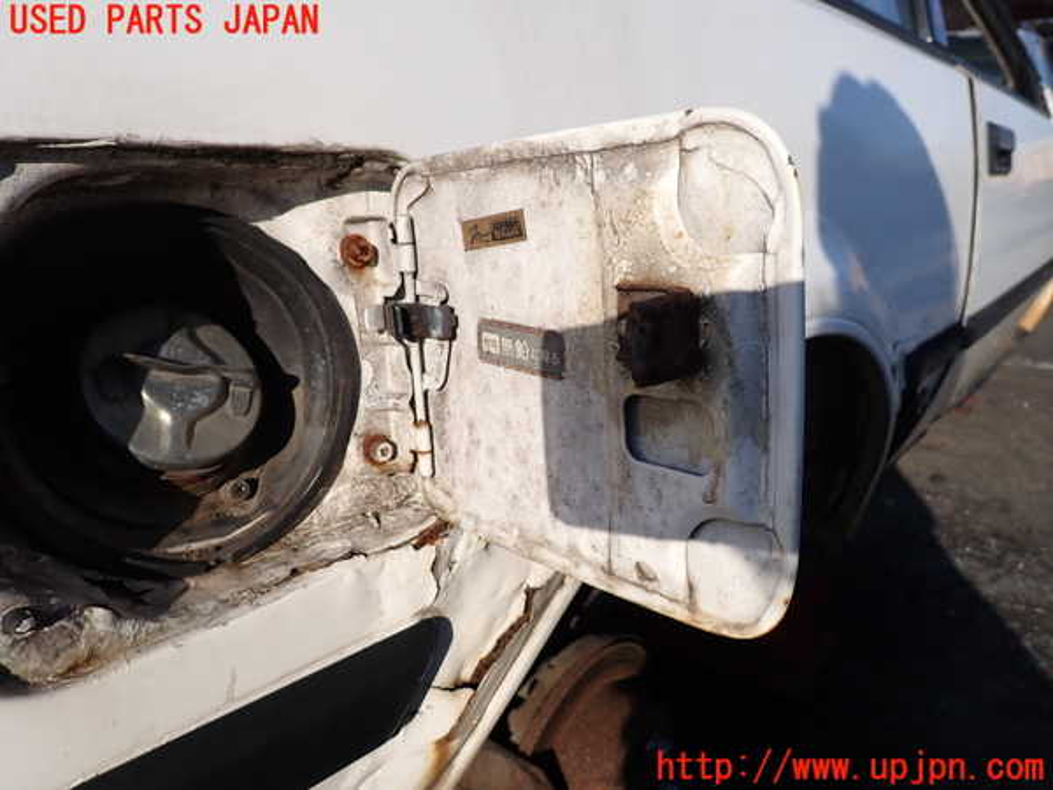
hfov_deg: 69.4
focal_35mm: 25
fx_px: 760
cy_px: 395
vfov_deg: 54.9
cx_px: 526
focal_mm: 4.5
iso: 100
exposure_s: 1/250
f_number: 8
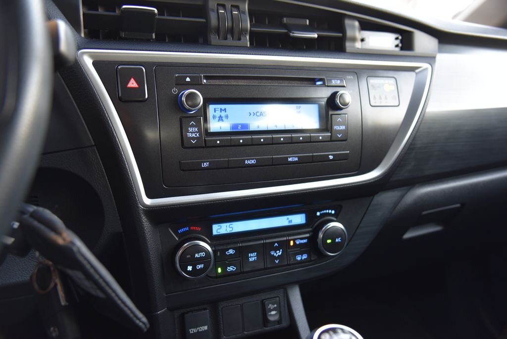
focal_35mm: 31
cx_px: 254
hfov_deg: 60.3
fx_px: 437
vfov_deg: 42.4
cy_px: 170
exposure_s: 1/6
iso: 500
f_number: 4
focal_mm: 31
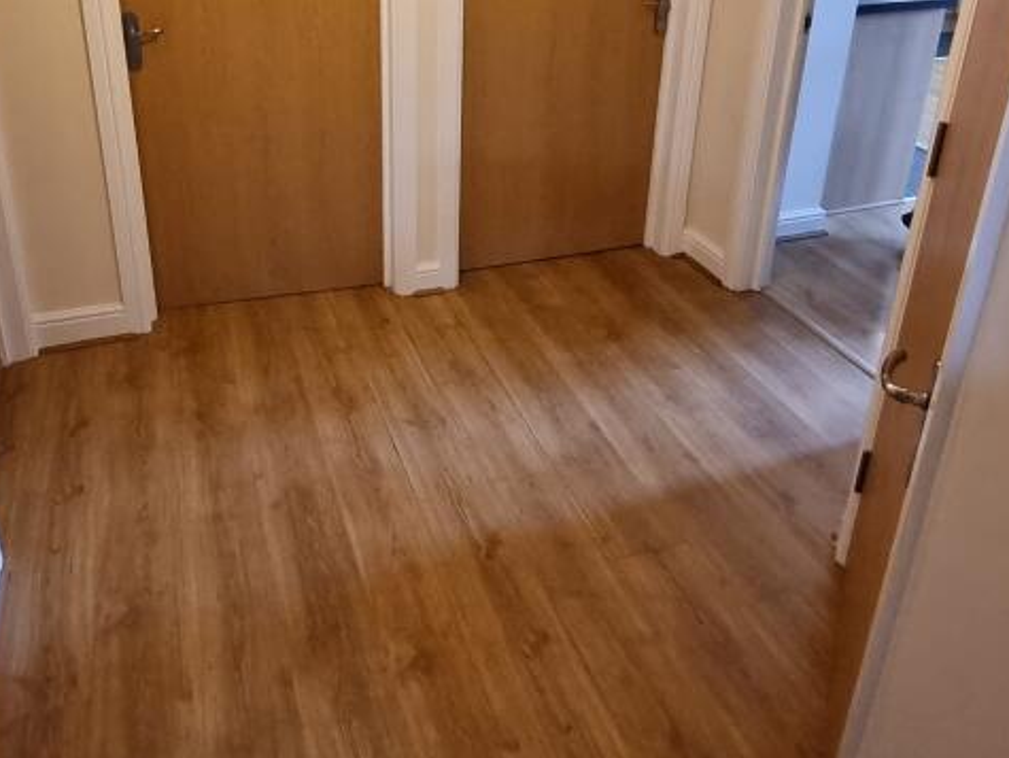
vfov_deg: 47.4
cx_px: 421
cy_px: 166
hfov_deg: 63.0
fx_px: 817
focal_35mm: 28
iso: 500
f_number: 2.2
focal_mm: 2.2
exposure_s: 1/33
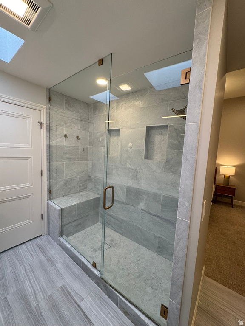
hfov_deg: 85.7
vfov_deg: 102.1
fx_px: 132
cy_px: 163
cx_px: 122
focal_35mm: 14
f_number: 2.2
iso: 125
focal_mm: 2.22
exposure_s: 1/120
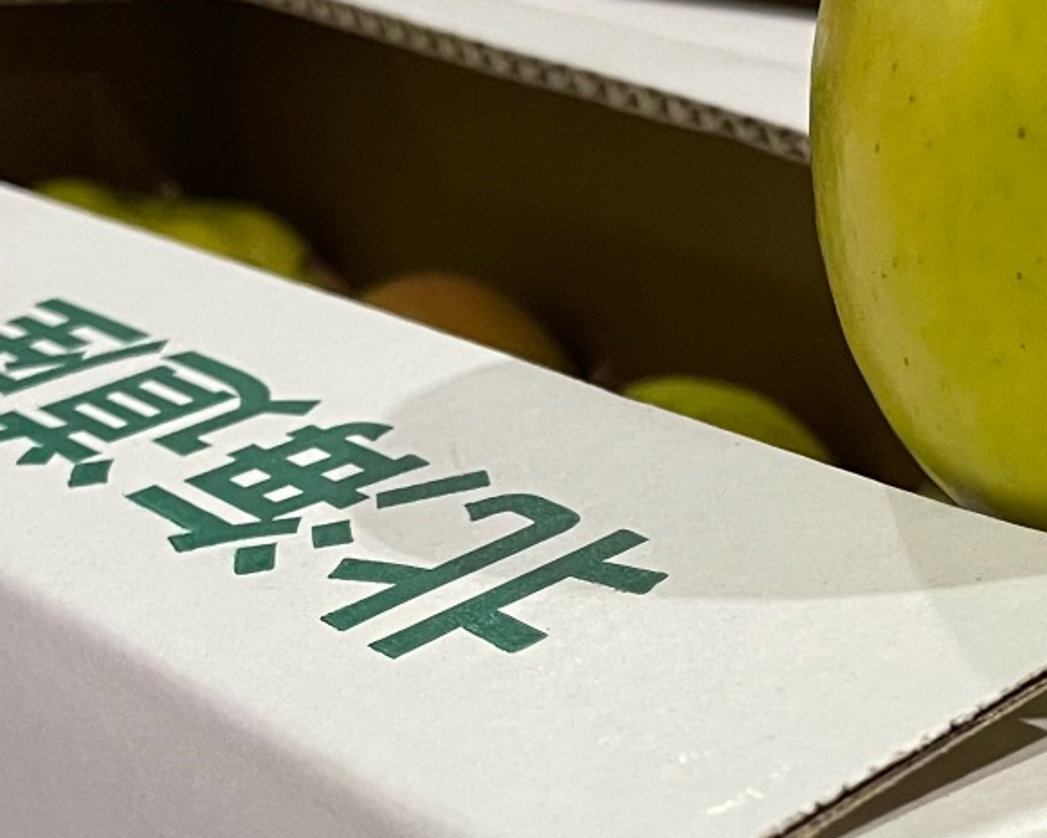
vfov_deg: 17.2
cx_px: 638
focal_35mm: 88
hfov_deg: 21.7
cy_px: 735
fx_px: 2727
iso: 320
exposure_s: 1/56
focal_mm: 5.1
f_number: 1.6
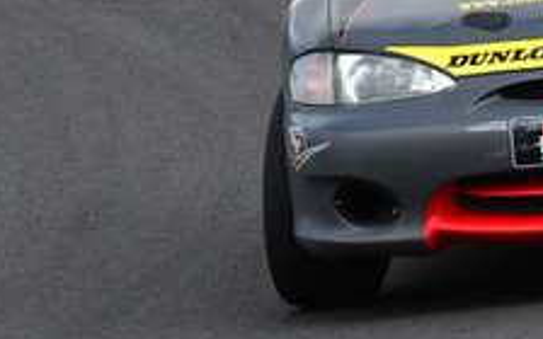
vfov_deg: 1.0
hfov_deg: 1.6
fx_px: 19386
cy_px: -34
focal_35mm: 1310
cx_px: 567
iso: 640
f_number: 10
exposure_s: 1/640
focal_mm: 240
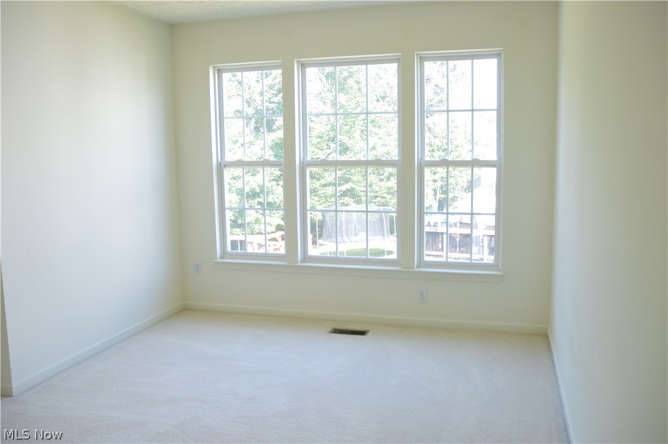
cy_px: 222
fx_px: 500
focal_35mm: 27
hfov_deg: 67.4
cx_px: 334
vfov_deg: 47.8
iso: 400
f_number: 4
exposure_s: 1/60
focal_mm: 18
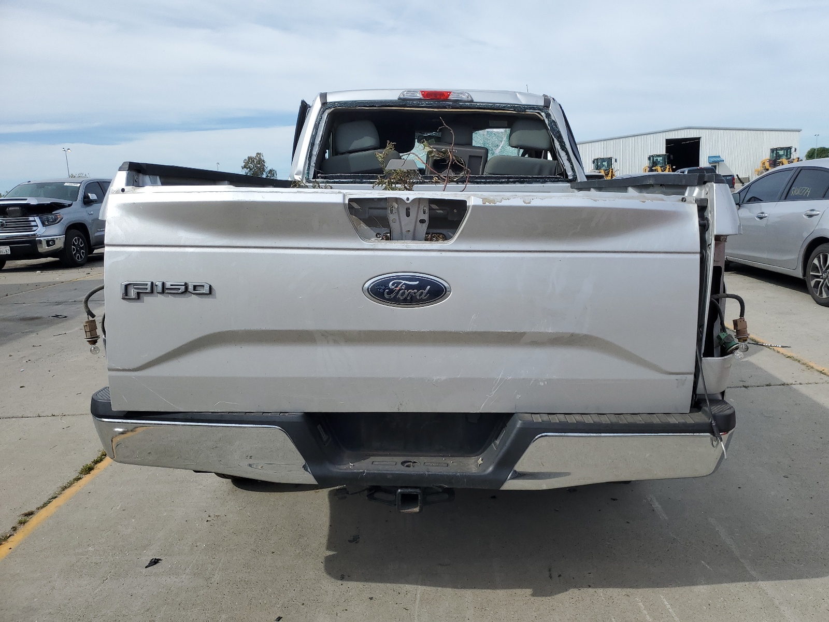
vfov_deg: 53.1
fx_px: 623
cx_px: 414
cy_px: 311
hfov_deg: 67.3
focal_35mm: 26
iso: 50
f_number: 1.5
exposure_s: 1/3333
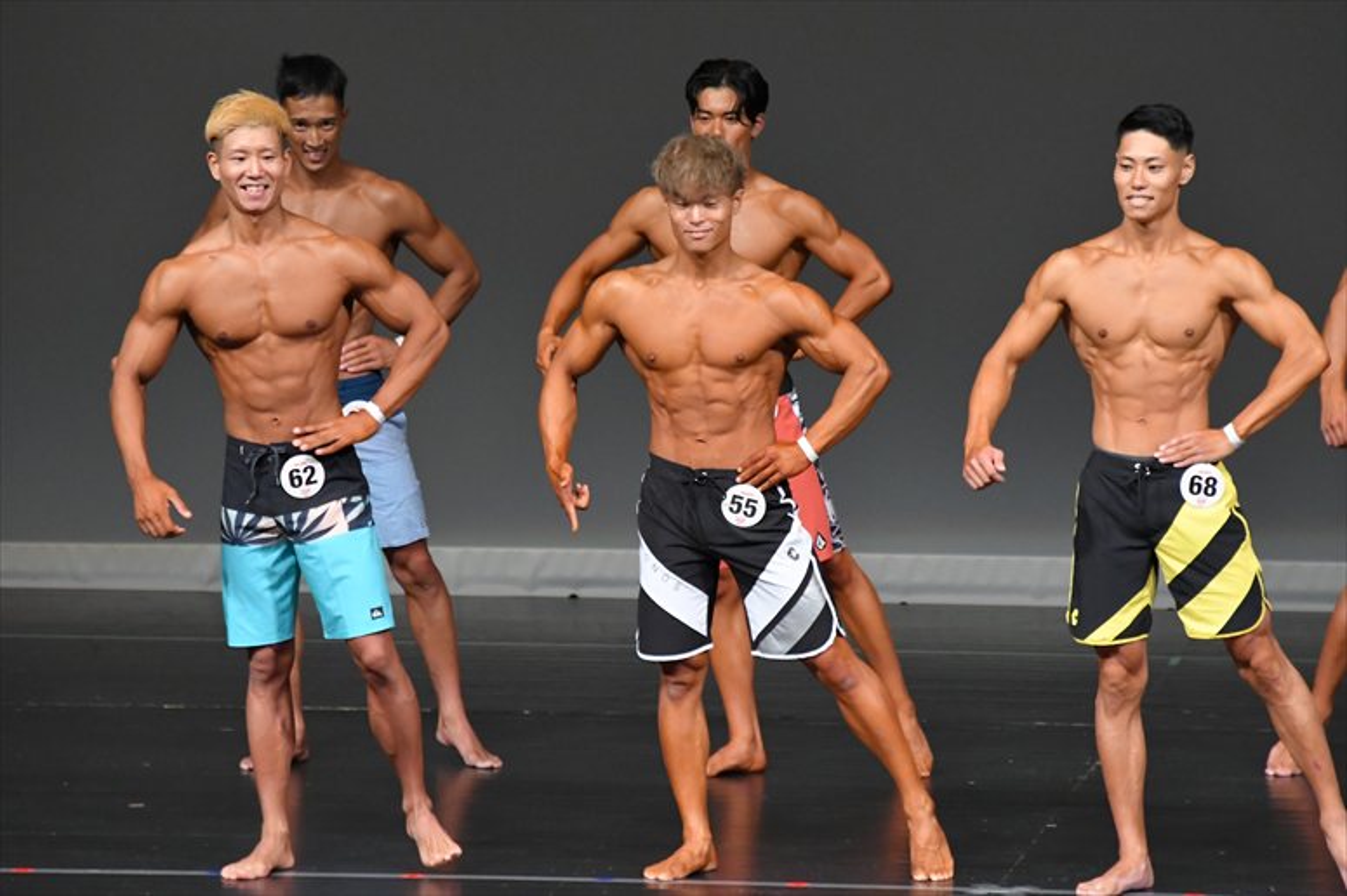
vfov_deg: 4.0
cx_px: 674
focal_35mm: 345
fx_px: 12903
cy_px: 448
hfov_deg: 6.0
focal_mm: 230
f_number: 5.6
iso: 4000
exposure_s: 1/400
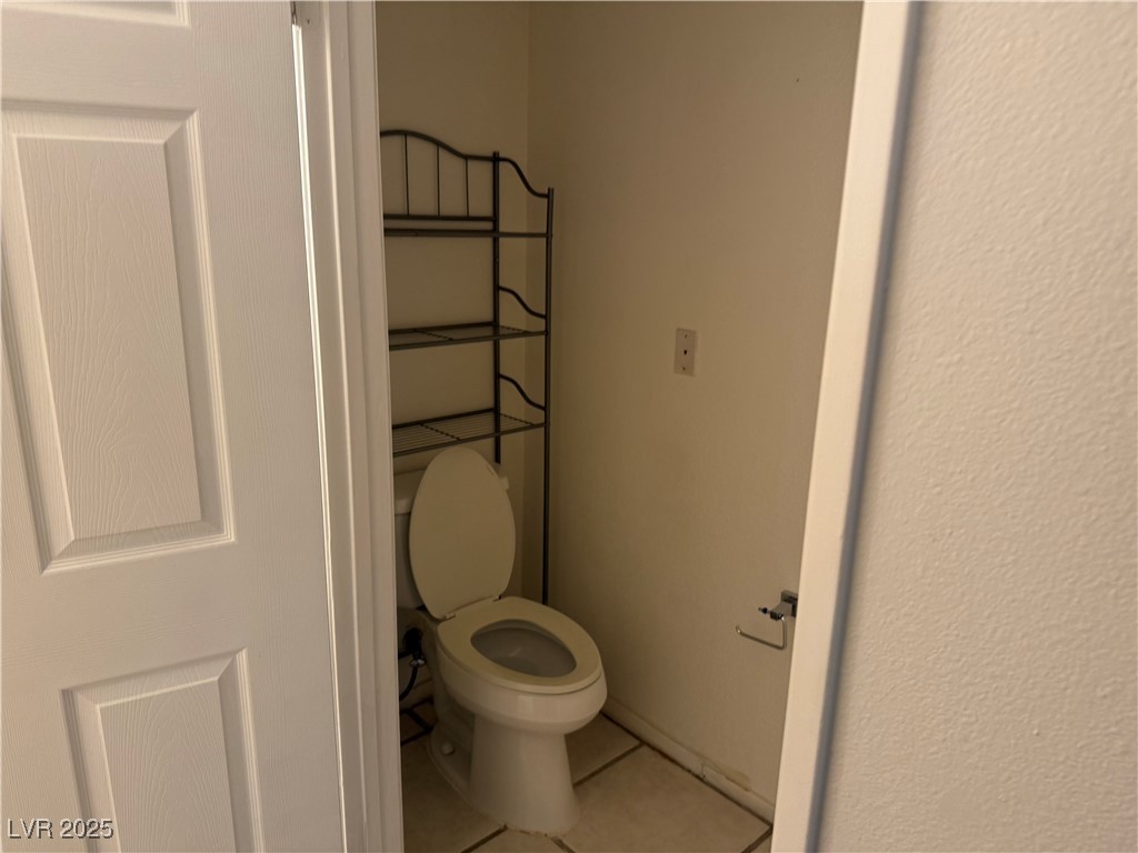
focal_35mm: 24
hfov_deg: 71.6
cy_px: 426
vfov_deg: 56.8
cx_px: 569
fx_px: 789
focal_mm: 6.76
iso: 125
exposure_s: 1/60
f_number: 1.78
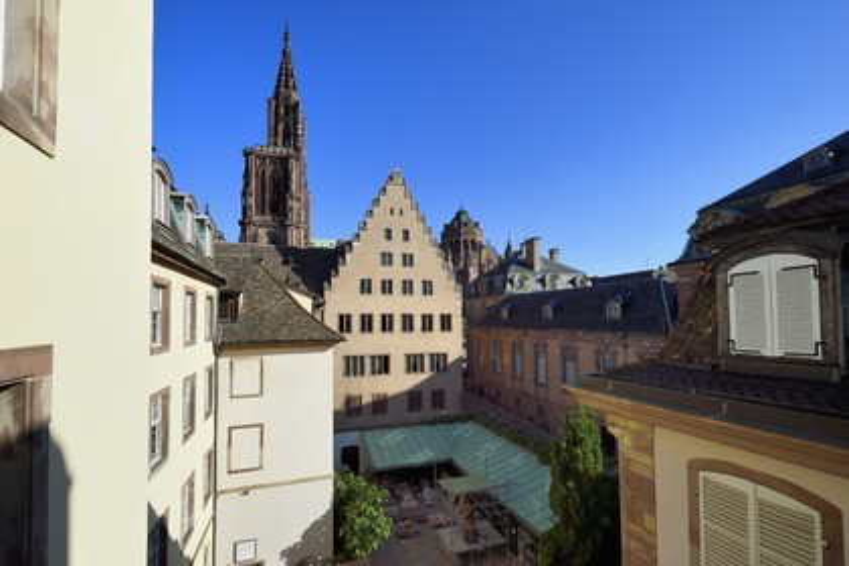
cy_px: 283
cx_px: 424
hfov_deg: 104.3
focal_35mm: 14
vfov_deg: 81.2
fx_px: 330
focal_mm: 14
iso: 200
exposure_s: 1/250
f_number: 14
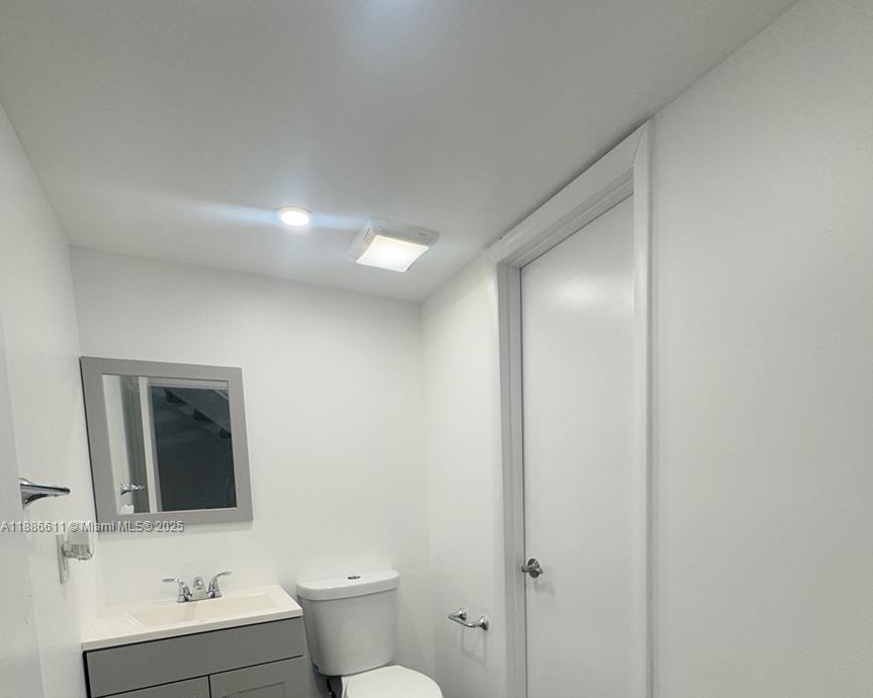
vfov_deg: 66.2
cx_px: 453
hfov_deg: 83.3
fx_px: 491
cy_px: 527
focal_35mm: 19
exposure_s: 1/120
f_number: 2.2
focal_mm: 2.22
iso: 80
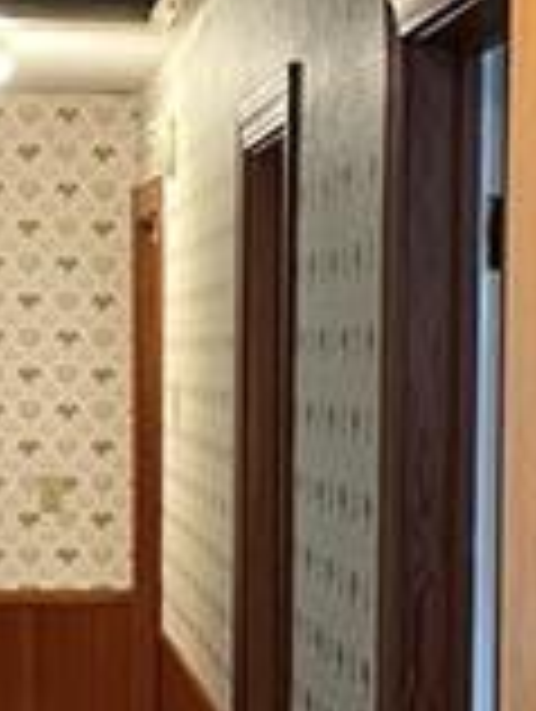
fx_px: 2594
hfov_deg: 11.8
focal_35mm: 126
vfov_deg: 15.5
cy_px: 572
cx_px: 234
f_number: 1.6
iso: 500
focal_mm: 5.1
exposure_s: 1/60
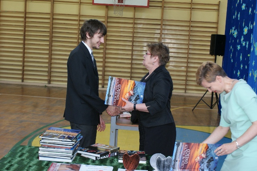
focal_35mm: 52
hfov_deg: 37.8
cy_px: 86
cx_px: 128
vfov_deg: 25.8
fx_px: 375
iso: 400
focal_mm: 35
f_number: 5.6
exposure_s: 1/60
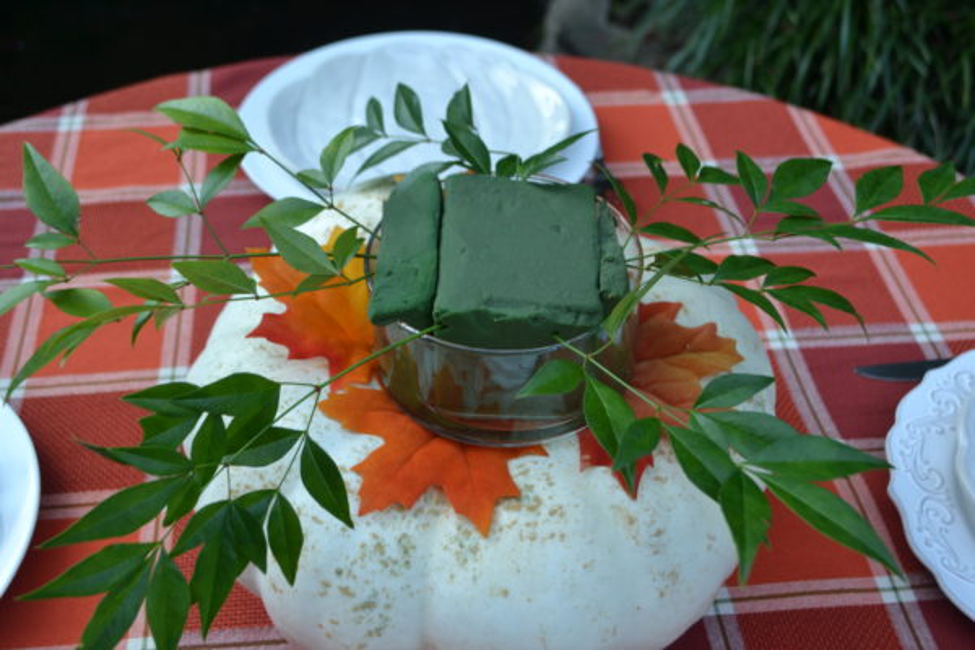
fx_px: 1178
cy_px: 325
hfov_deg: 45.0
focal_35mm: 44
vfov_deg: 30.8
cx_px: 488
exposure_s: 1/100
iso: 400
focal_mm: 29
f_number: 5
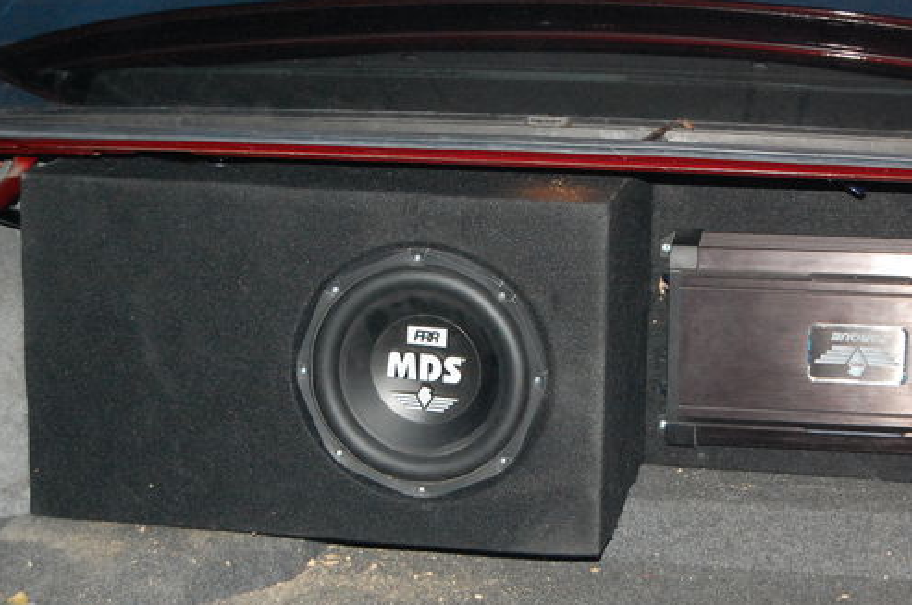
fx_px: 2217
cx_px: 516
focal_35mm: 88
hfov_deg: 23.2
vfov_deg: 15.5
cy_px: 357
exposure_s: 1/60
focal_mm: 45
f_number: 5.3
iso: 1600
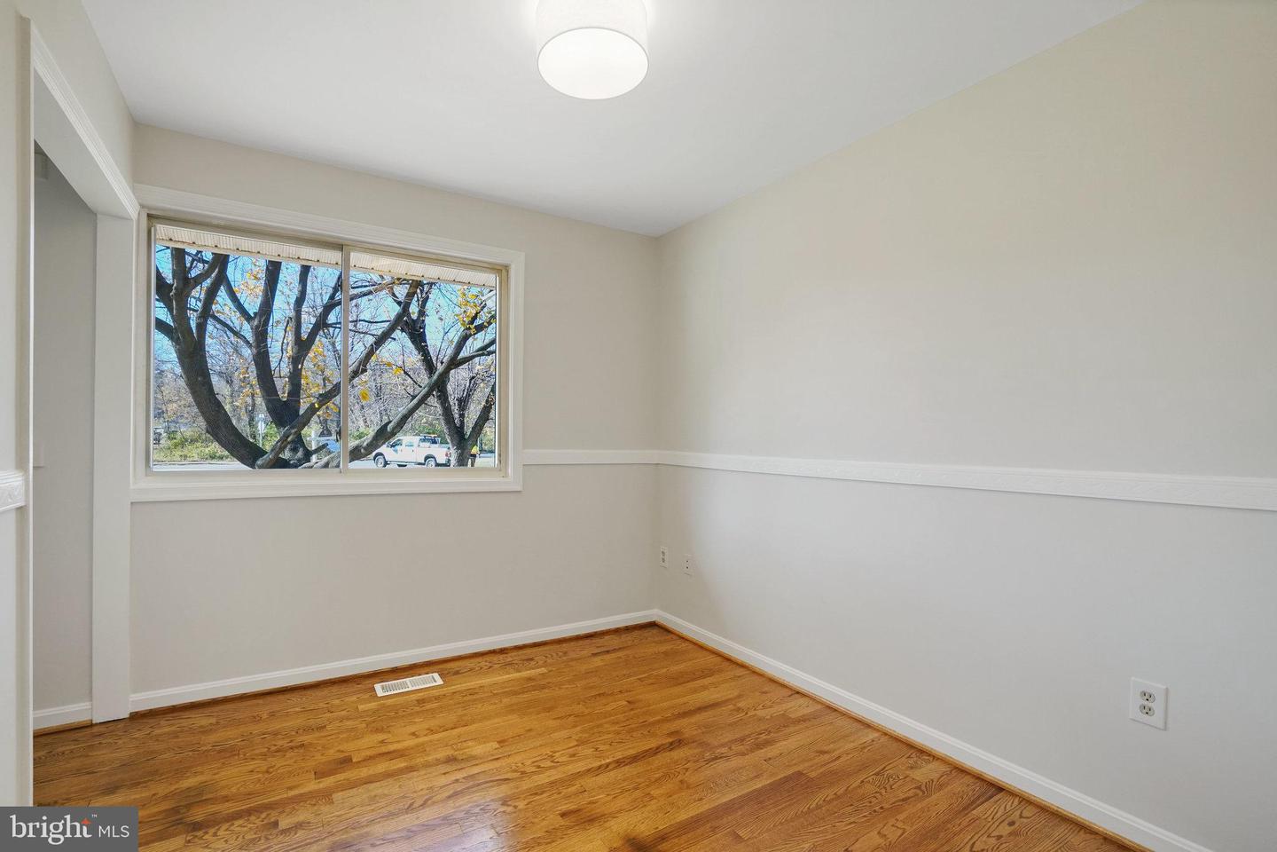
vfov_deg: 73.7
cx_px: 638
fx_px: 568
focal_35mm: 16
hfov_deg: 96.7
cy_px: 426
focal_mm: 16
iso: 1250
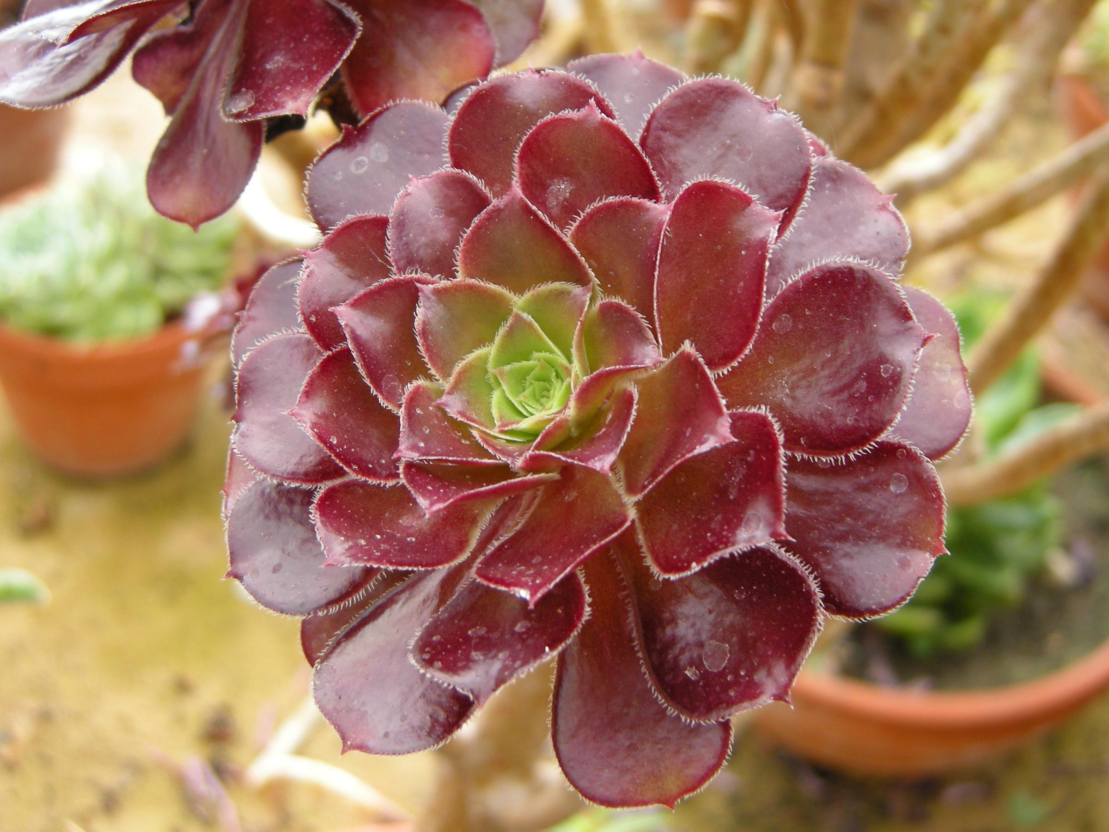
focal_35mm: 35
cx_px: 554
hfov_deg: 52.6
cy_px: 416
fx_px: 1121
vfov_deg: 40.7
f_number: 2.7
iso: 71
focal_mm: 7.5
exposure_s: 1/48
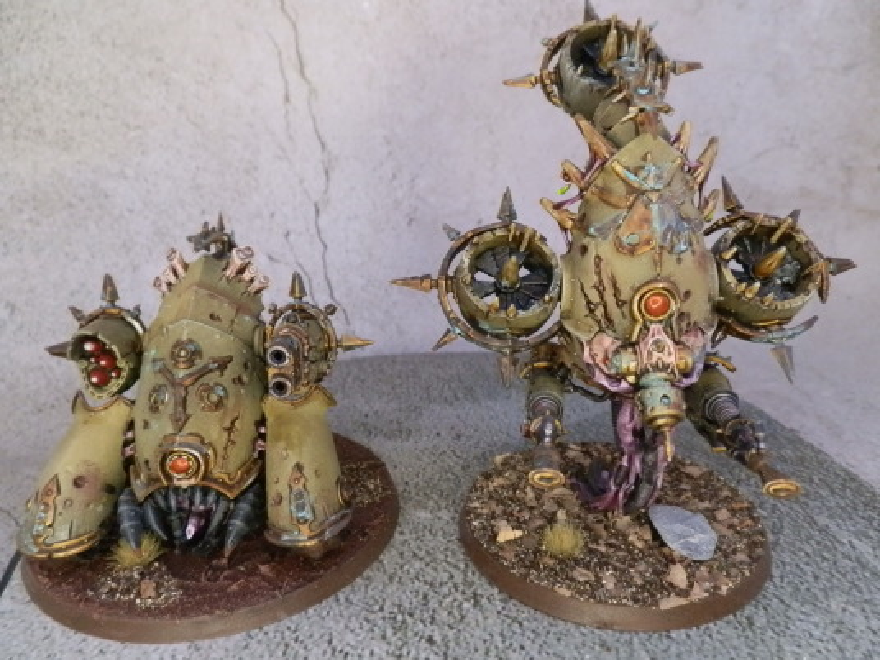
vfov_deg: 49.7
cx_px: 440
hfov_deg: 63.4
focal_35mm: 28
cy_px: 330
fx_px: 712
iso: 400
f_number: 3.1
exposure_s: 1/160
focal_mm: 5
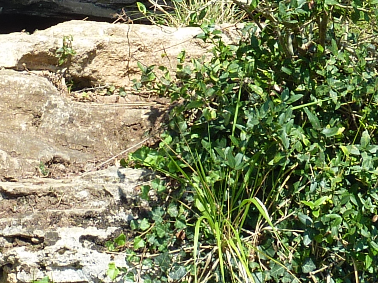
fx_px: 1899
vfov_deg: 8.3
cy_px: -203
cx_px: 118
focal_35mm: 174
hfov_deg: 11.4
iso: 80
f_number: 4
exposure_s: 1/320
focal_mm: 6.9
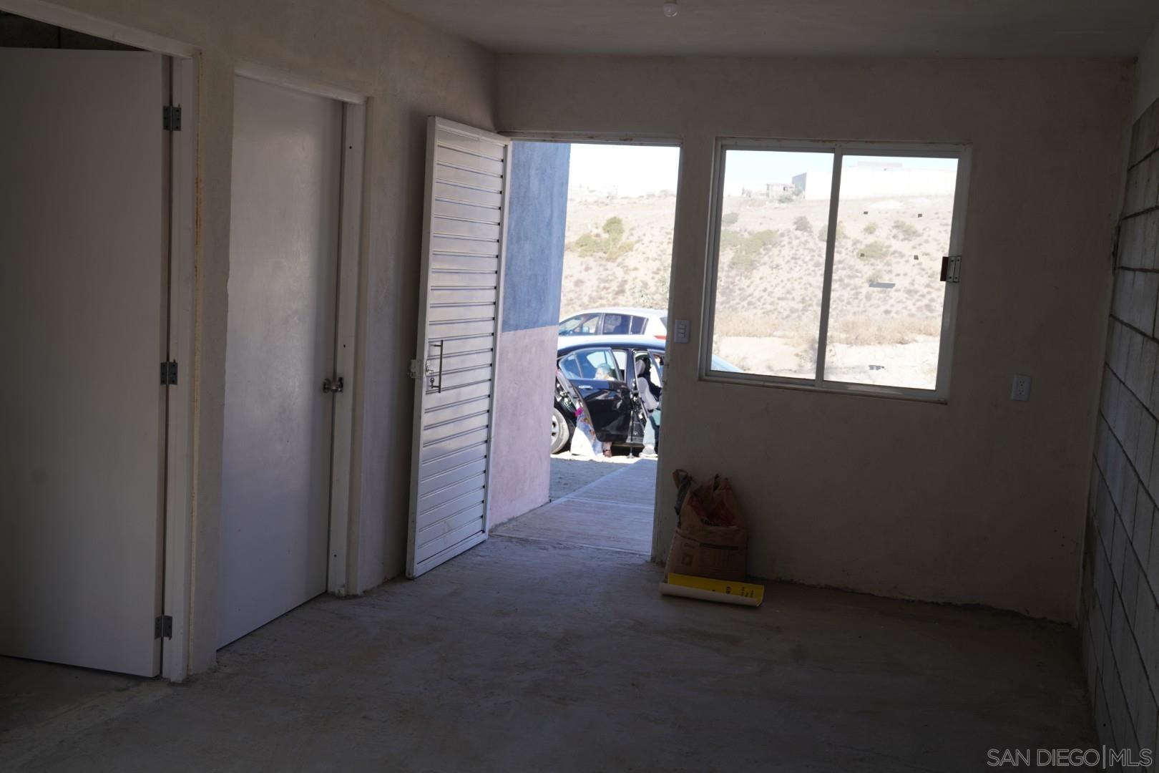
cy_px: 386
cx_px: 580
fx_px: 1223
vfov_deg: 35.1
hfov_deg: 50.7
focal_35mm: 38
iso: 100
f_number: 5.6
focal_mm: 38
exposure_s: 1/125
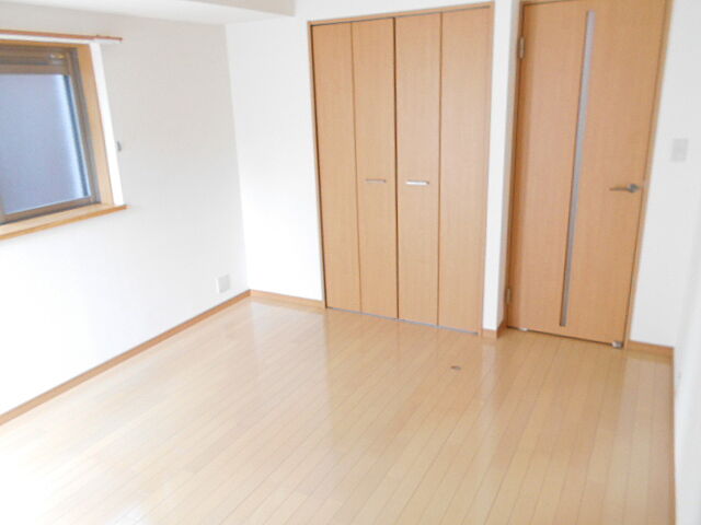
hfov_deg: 67.3
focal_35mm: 26
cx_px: 350
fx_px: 527
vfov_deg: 53.1
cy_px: 262
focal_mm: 4.6
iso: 280
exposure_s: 1/30
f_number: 3.2
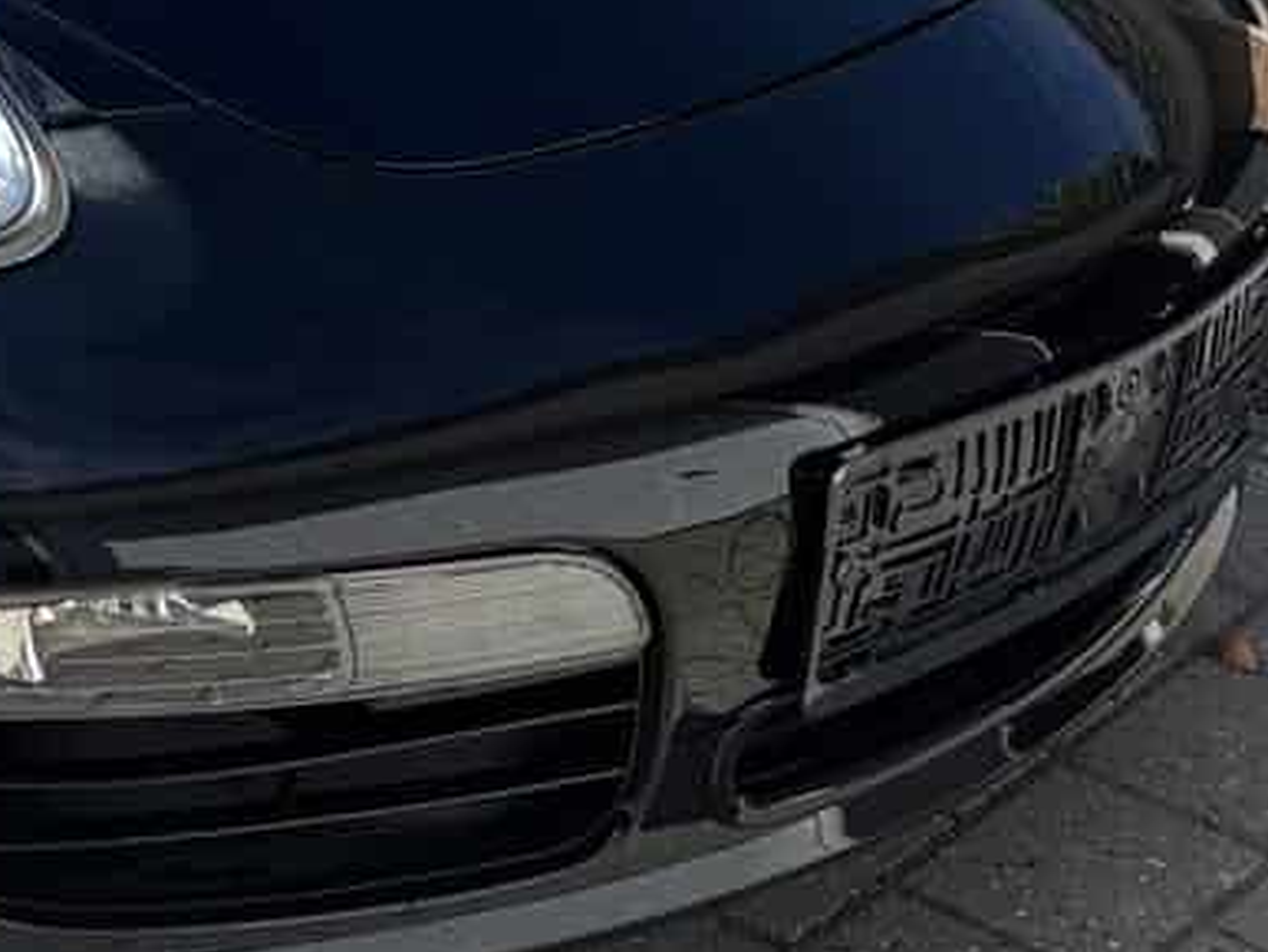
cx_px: -731
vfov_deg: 13.2
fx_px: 3957
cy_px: -349
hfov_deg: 16.3
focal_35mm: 108
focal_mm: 5.96
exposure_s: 1/2062
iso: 50
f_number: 1.6
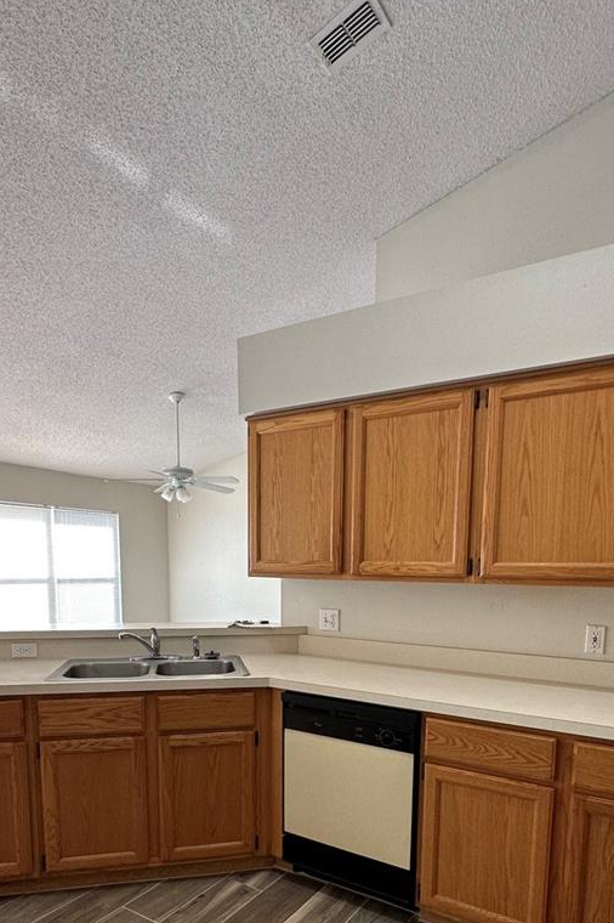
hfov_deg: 55.1
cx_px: 306
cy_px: 639
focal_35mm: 23
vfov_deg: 73.0
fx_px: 589
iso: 160
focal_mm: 2.22
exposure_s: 1/120
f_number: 2.2
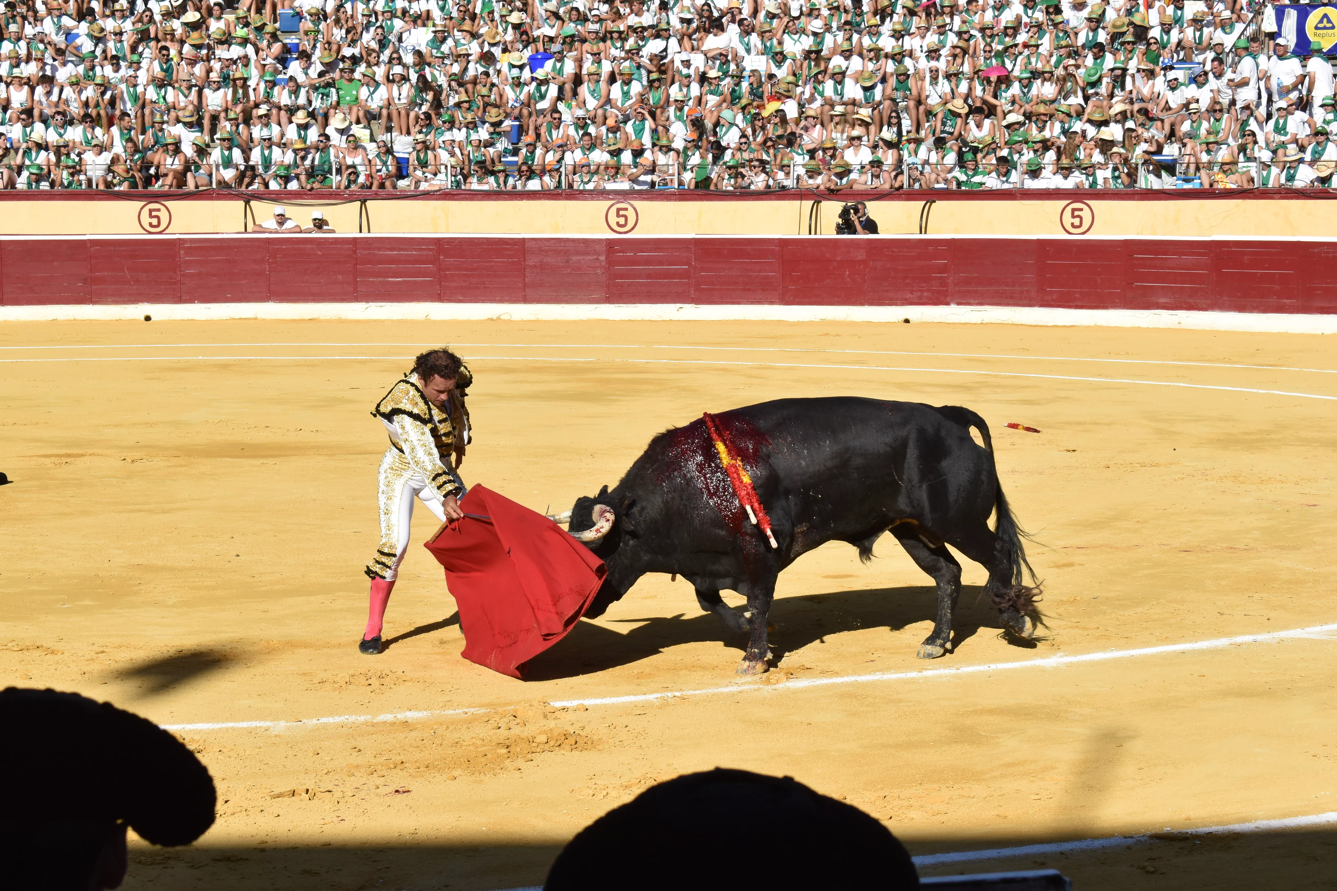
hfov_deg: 24.6
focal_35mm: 82
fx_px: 3064
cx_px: 668
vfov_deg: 16.6
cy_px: 446
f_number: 13
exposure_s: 1/640
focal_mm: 55
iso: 400
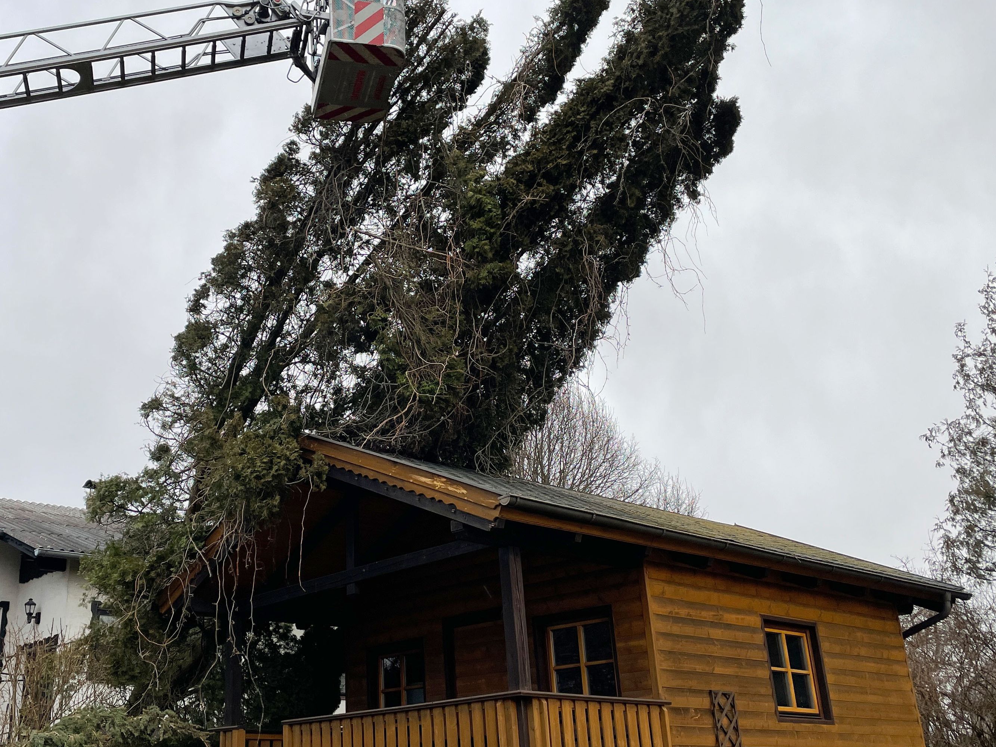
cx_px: 364
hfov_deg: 47.4
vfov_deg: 36.8
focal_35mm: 39
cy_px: 354
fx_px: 1122
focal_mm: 4.2
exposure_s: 1/319
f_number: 1.6
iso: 32
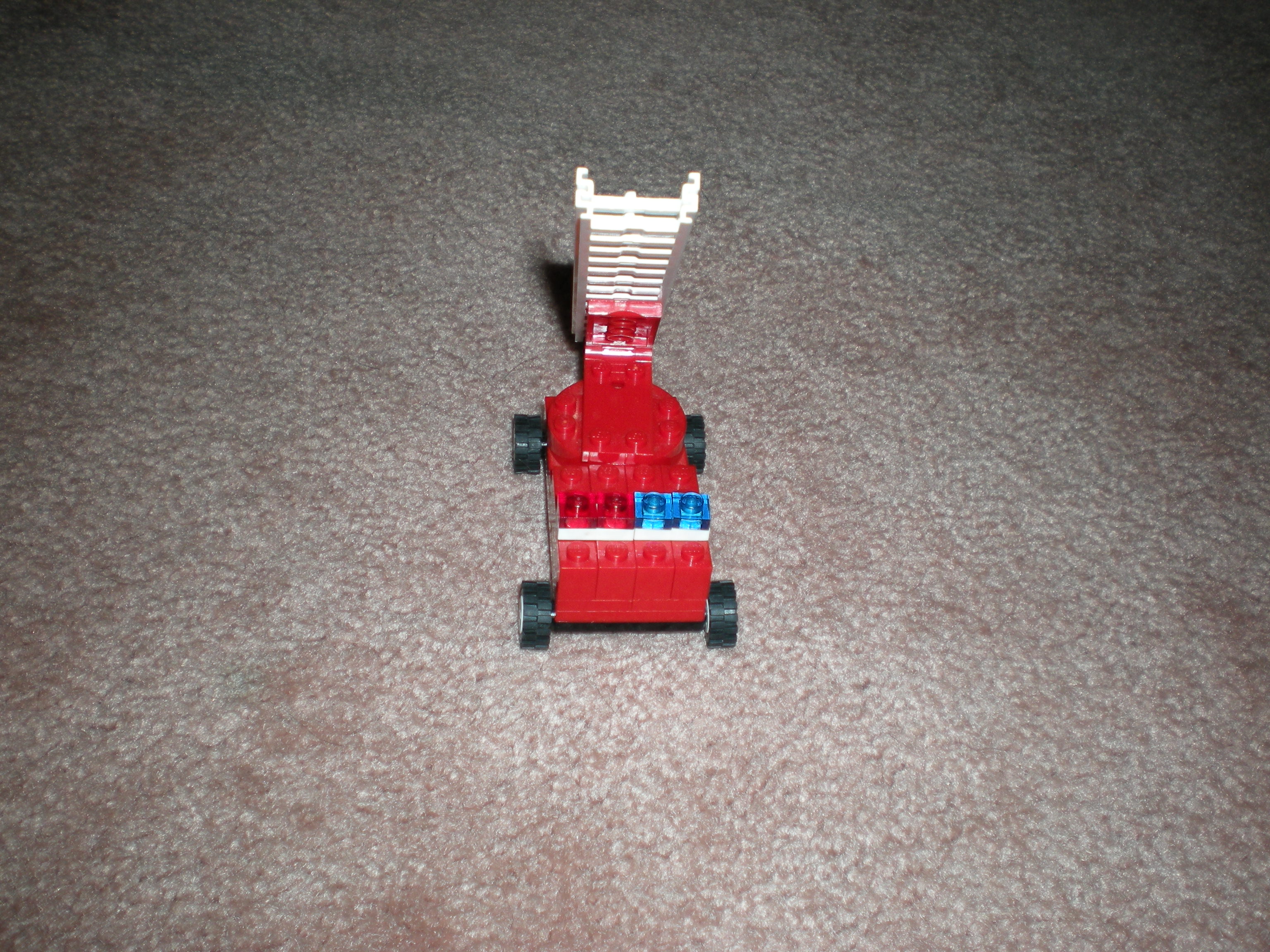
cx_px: 635
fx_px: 1394
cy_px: 476
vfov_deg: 37.7
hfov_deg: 49.0
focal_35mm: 38
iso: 64
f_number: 3.1
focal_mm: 6.3
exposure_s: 1/60
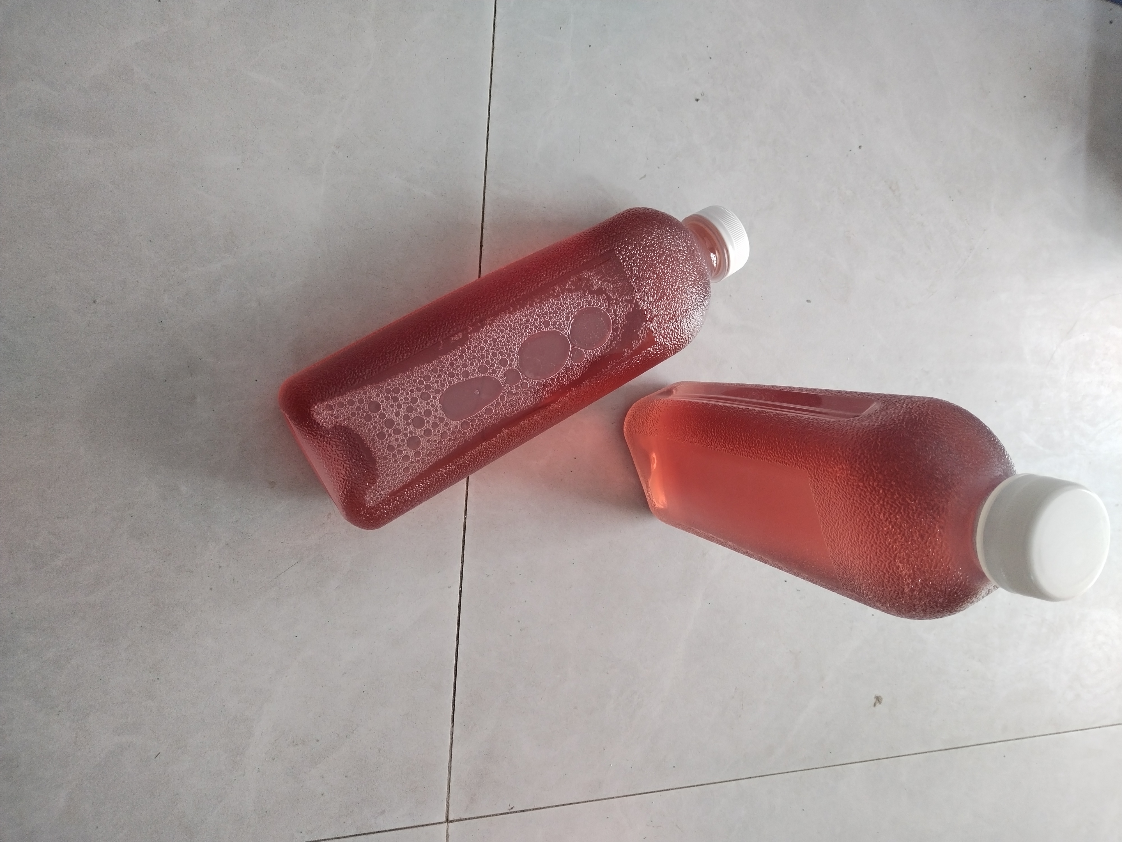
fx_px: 843
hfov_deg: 67.3
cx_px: 561
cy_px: 421
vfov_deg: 53.1
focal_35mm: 26
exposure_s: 1/33.3
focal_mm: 4.75
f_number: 1.8
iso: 373
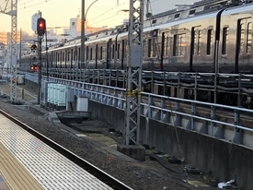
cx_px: 17
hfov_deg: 17.9
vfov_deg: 13.6
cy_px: 178
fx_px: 789
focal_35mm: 108
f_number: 1.8
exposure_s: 1/100
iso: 32
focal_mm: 3.99
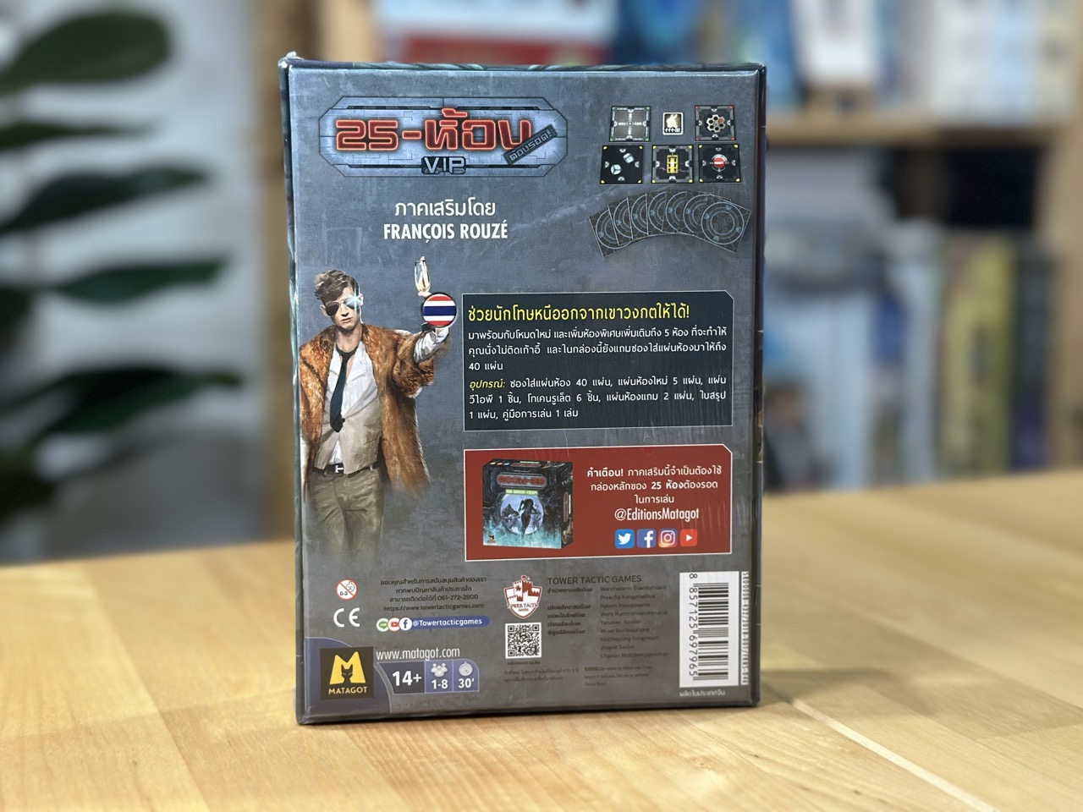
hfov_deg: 39.7
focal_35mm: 48
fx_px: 1502
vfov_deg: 30.3
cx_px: 542
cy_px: 406
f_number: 1.78
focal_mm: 6.86
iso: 250
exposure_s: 1/33
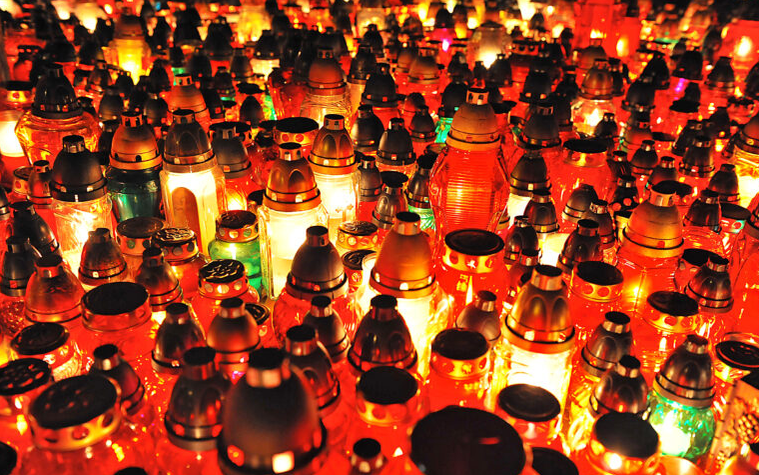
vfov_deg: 36.3
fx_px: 724
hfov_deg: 55.3
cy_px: 244
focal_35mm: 35
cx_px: 382
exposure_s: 1/30
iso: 3600
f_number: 4.5
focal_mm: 34
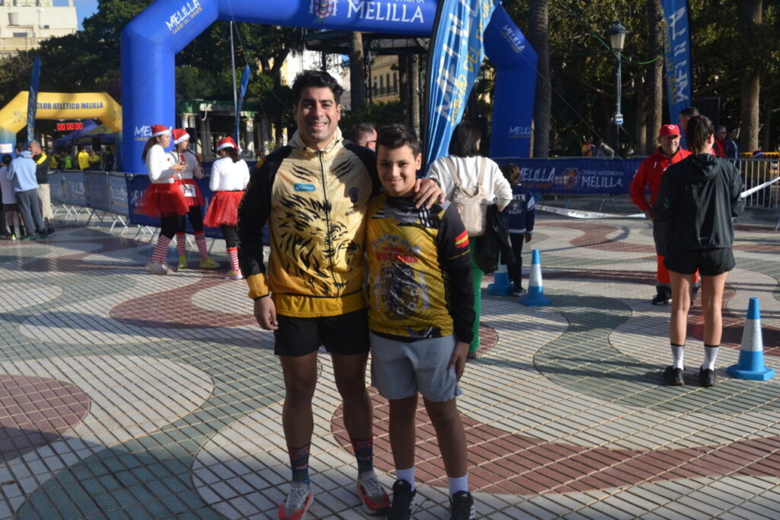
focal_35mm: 36
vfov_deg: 36.8
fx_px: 780
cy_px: 260
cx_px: 390
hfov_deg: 53.1
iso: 400
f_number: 5.6
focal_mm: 24
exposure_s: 1/1600
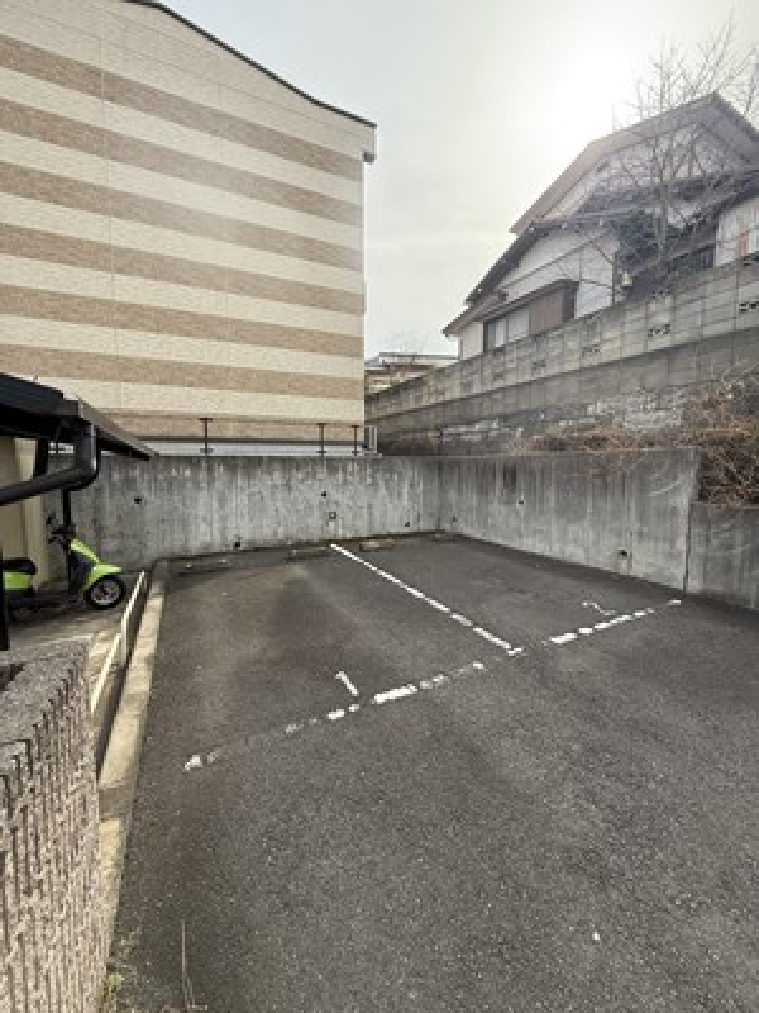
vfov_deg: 102.1
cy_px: 506
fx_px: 409
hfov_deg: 85.7
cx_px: 380
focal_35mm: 14
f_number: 2.2
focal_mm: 2.22
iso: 64
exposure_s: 1/602
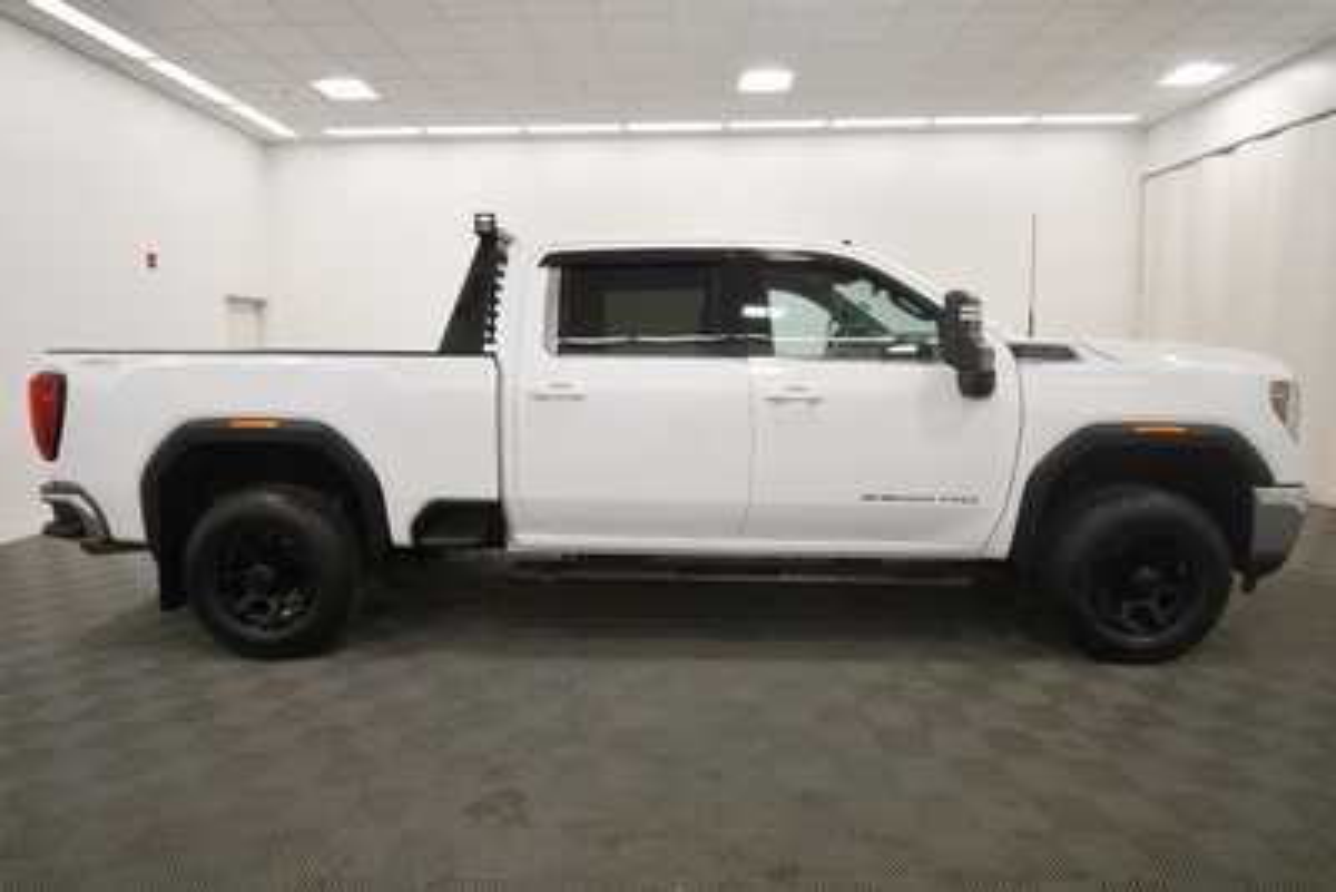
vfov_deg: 64.6
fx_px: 705
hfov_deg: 86.9
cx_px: 668
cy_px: 446
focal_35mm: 19
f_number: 4.8
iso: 800
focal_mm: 13
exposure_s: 1/250
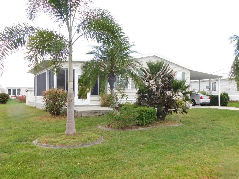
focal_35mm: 30
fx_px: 207
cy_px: 90
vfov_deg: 46.8
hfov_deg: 60.0
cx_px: 120
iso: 125
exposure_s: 1/200
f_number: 3.2
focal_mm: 5.3
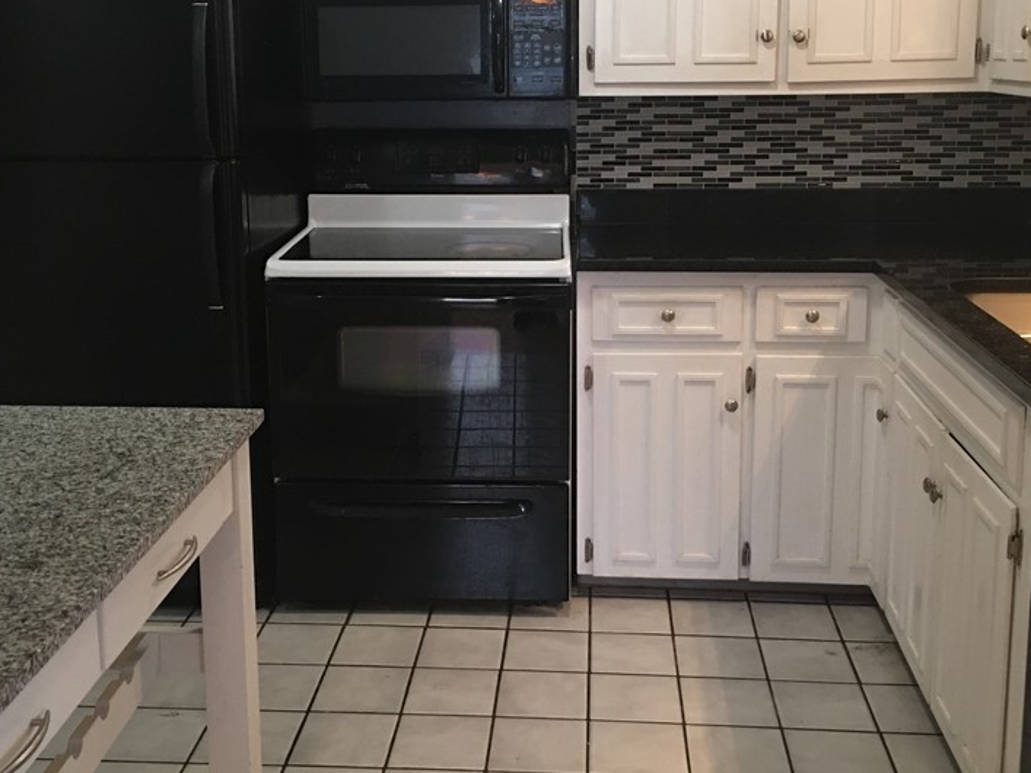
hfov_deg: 44.8
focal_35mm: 42
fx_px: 1251
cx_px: 497
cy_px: 284
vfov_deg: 34.1
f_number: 2.2
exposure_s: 1/15
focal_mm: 4.15
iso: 100
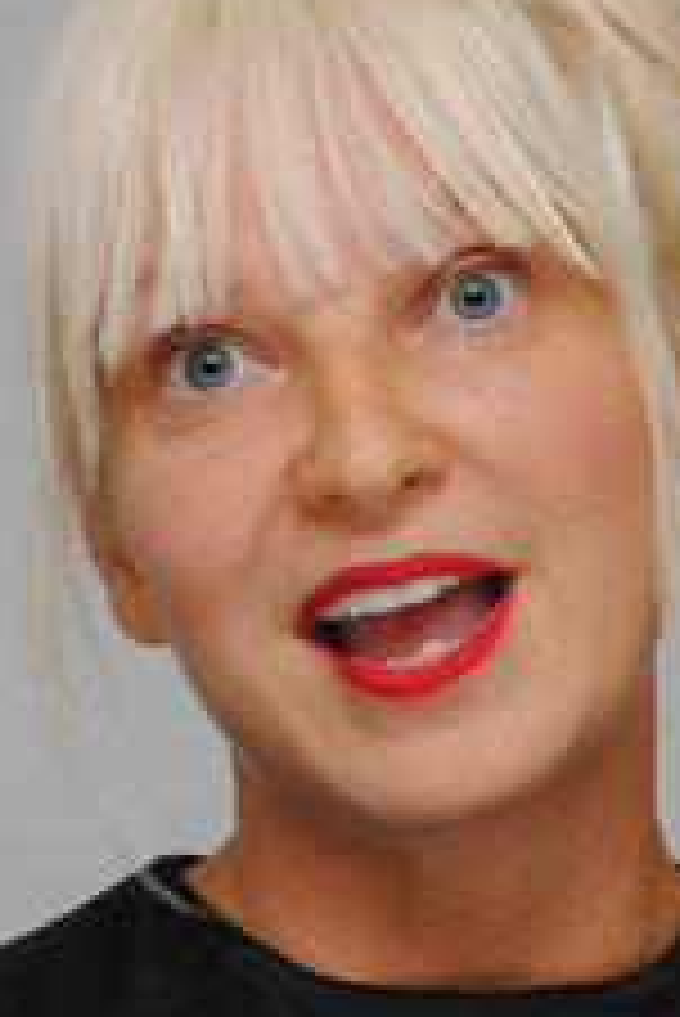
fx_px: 11651
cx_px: 342
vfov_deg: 5.0
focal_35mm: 412
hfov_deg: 3.3
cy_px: 351
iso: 1600
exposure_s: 1/160
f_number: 9
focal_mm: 155
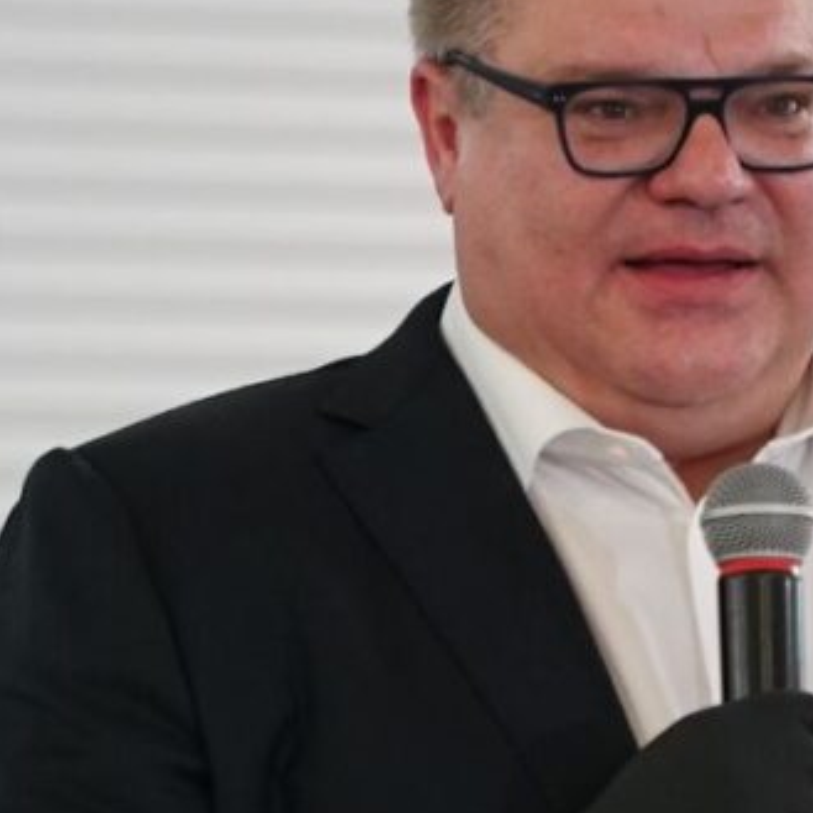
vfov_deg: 4.2
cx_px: 467
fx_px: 11054
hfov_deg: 4.2
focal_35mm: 416
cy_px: 462
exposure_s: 1/80
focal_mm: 105
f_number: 4
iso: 2000
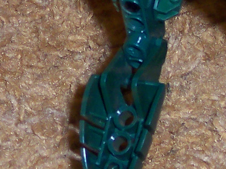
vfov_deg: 7.3
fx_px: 1331
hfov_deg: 9.6
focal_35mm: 204
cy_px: 88
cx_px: 7
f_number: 2.8
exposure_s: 1/30
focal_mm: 8
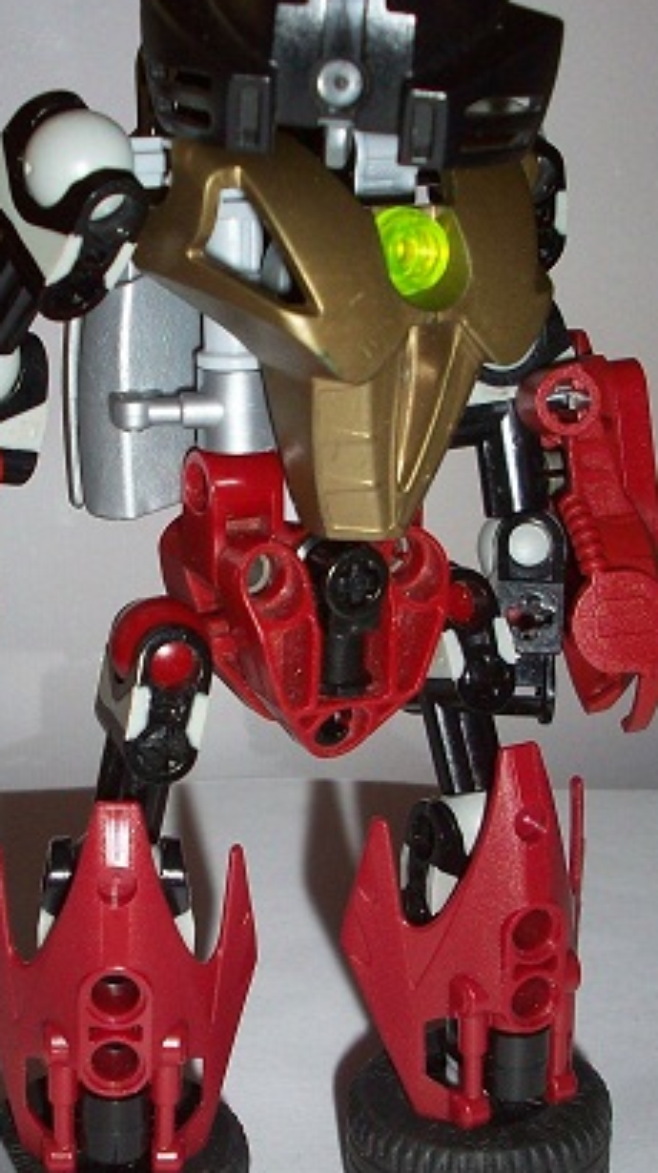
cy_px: 647
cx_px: 243
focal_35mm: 63
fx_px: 1958
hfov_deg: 19.0
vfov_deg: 33.3
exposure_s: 1/64
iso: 80
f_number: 2.8
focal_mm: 6.2
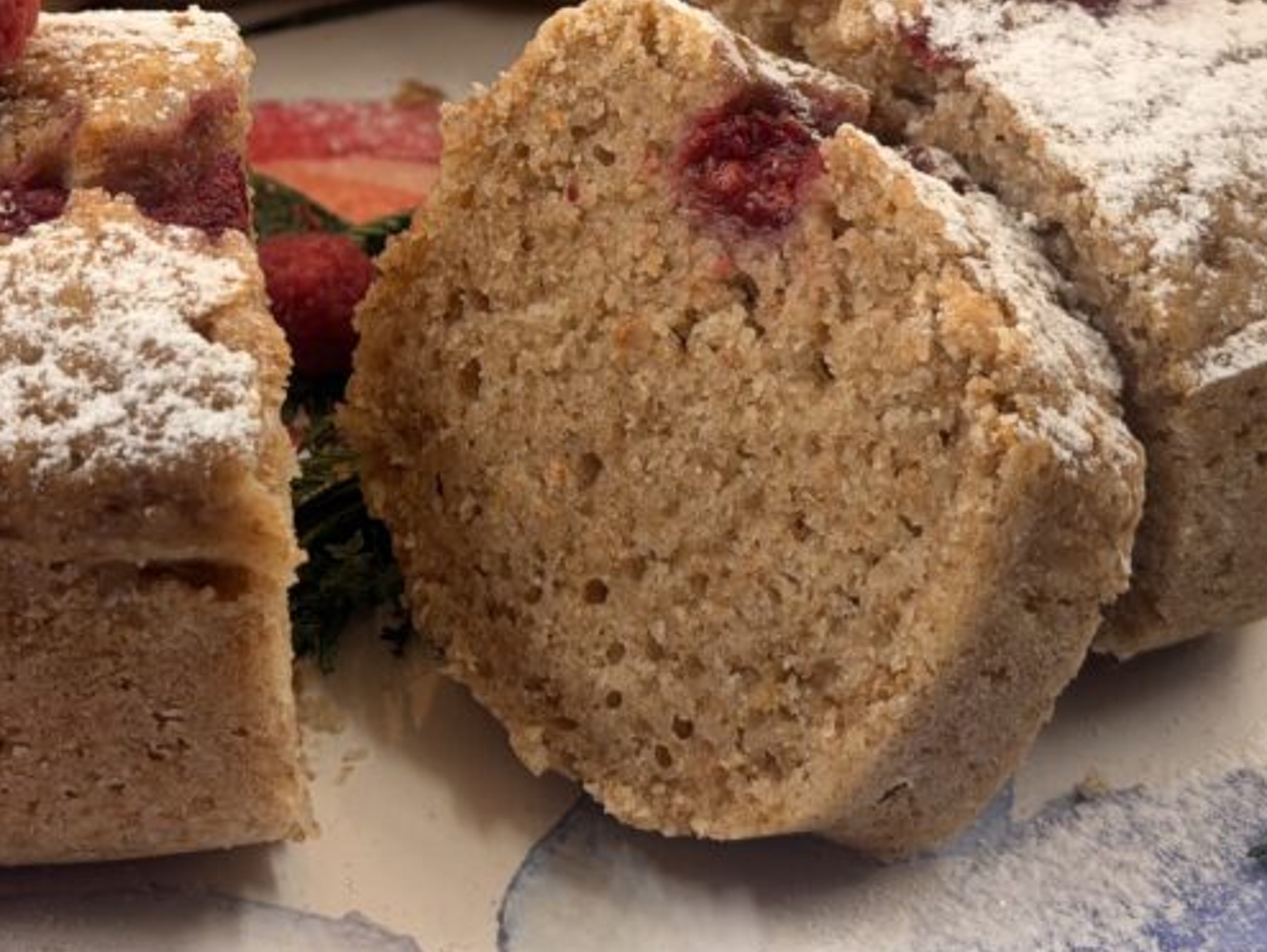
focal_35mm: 93
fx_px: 3406
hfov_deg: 21.0
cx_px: 402
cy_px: 61
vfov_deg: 15.7
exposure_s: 1/132
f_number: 1.78
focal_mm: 6.76
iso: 50
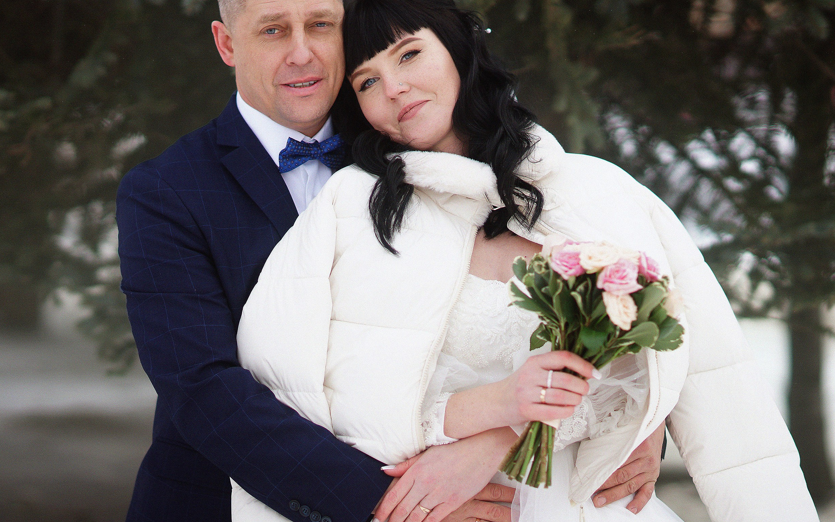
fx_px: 2389
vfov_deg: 12.5
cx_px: 417
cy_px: 231
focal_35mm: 105
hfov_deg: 19.8
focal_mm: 85
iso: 250
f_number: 5
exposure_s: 1/4000
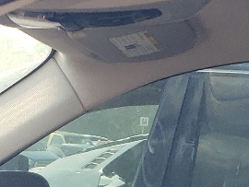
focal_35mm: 154
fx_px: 1109
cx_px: 42
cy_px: 549
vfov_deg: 8.3
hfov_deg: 12.7
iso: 50
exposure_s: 1/400
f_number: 1.5
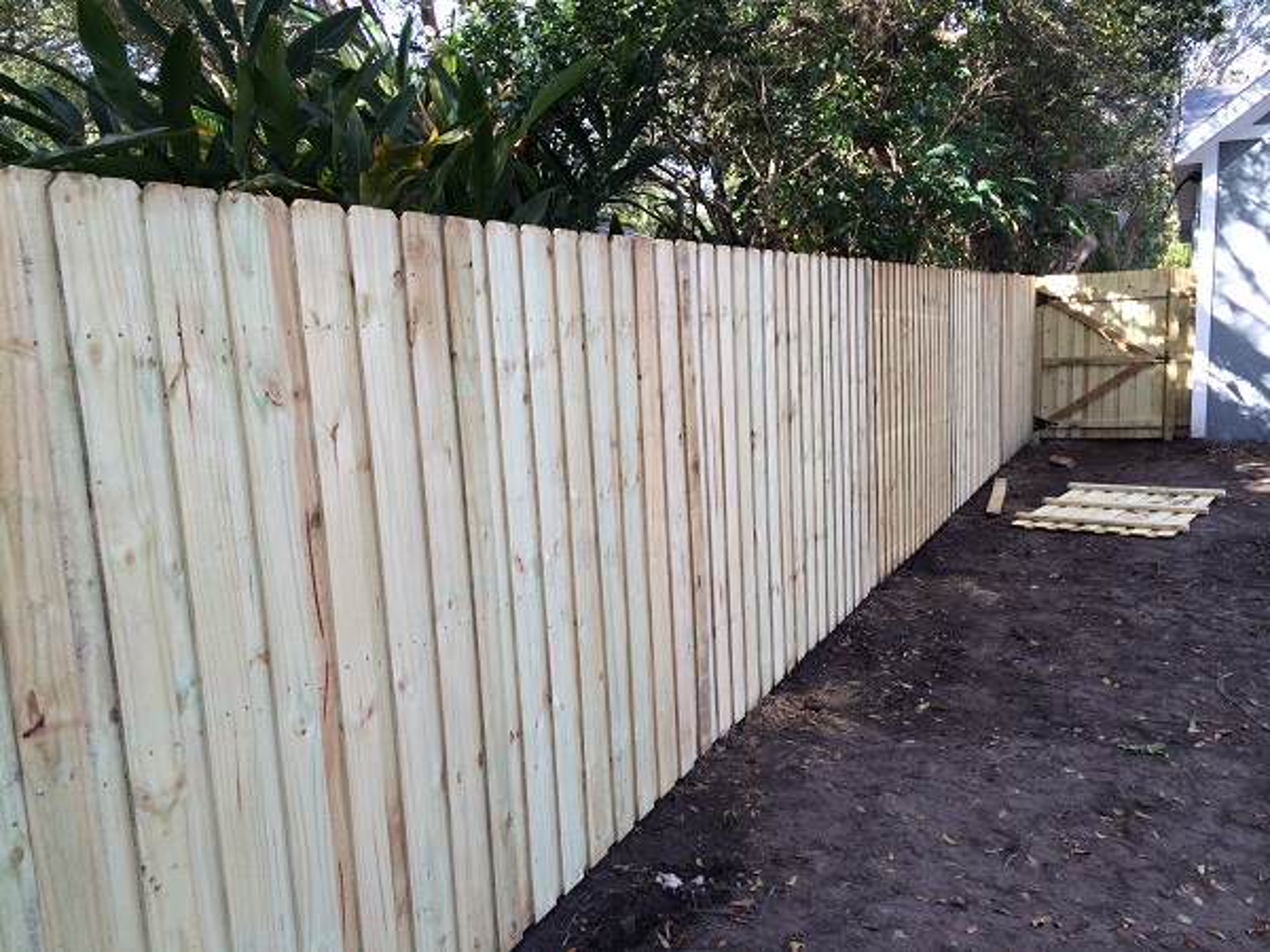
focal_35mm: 30
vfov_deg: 46.8
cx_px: 635
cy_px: 476
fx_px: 1101
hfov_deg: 60.0
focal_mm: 4.12
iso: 32
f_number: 2.2
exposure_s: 1/249
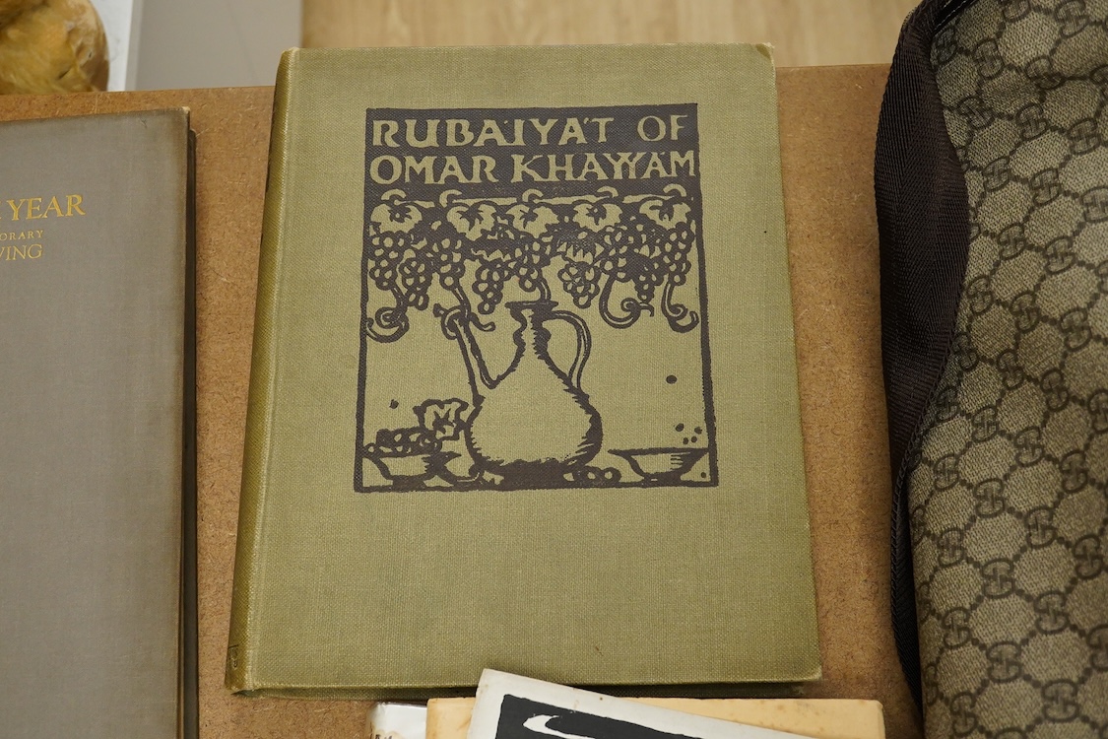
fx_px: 1385
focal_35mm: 45
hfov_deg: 43.6
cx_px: 554
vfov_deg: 29.9
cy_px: 370
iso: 2500
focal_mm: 30
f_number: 10
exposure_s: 1/200
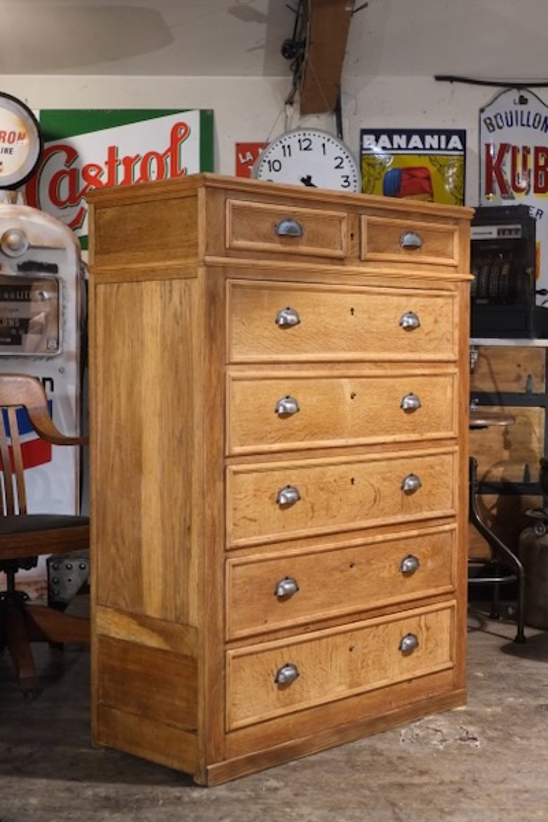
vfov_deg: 37.5
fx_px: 1210
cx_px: 274
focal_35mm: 53
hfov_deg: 25.5
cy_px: 411
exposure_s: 1/125
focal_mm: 35
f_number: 4
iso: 3200
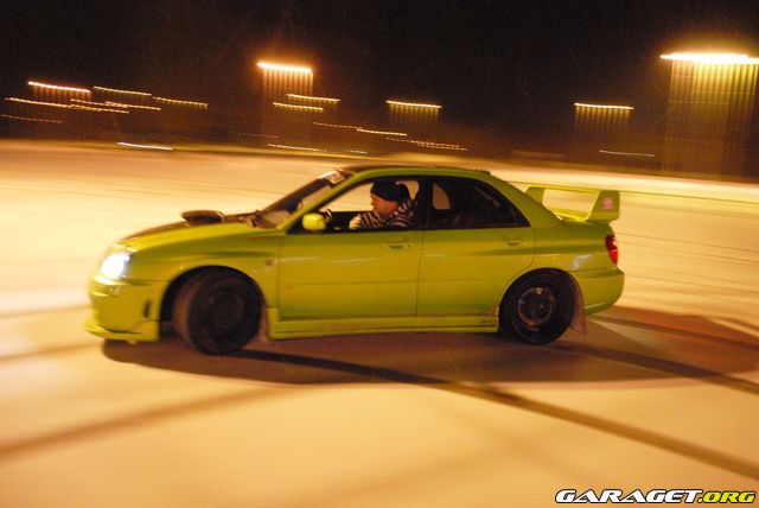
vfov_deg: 48.0
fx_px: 570
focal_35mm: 27
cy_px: 254
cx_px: 380
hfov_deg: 67.3
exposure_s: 1/10
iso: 1600
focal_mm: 18
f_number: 3.5
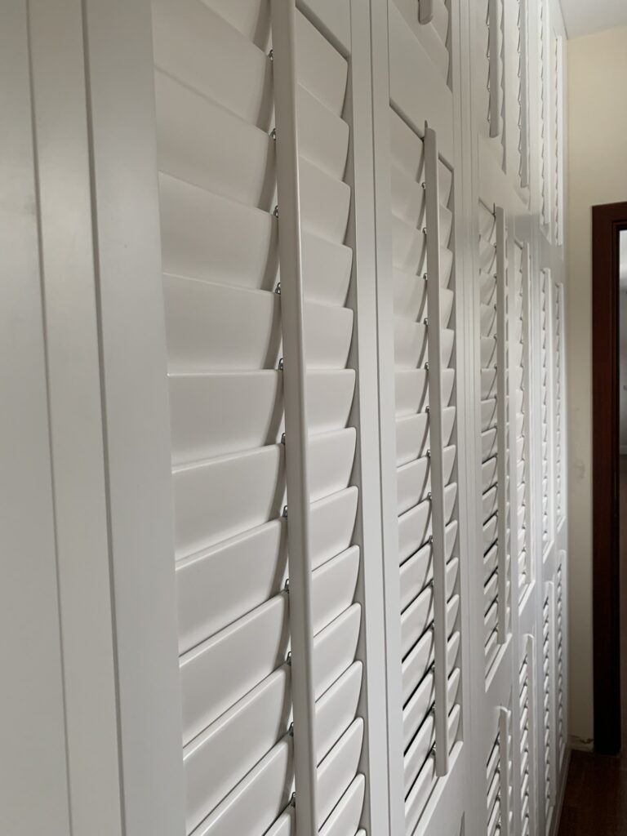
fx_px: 628
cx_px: 314
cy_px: 418
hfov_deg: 53.1
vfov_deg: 67.3
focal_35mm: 26
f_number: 1.8
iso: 160
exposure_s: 1/60
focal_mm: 4.25
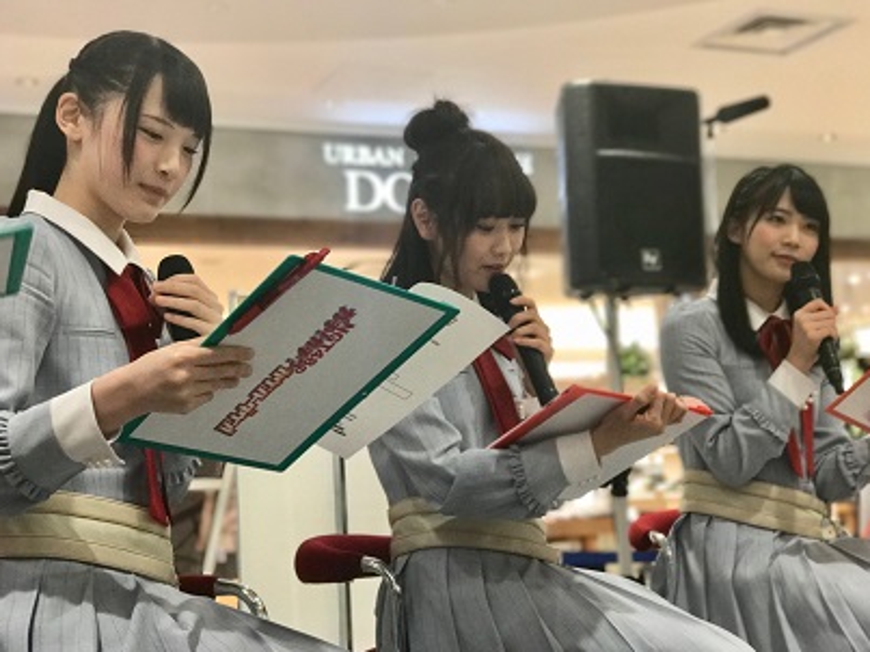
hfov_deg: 33.2
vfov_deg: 25.2
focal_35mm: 58
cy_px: 327
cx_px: 434
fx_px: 1457
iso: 160
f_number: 2.8
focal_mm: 6.6
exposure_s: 1/50
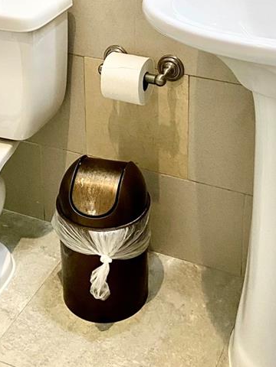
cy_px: -47
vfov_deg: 27.1
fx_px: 691
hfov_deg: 22.6
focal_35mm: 65
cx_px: 132
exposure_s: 1/60
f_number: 1.8
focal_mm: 4.25
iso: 100
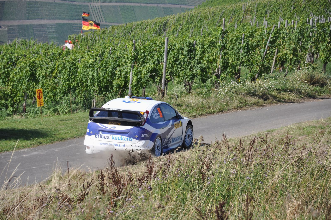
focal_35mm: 158
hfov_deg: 13.1
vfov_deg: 8.7
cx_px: 166
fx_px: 1446
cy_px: 110
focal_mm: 105
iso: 200
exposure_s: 1/640
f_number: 6.3
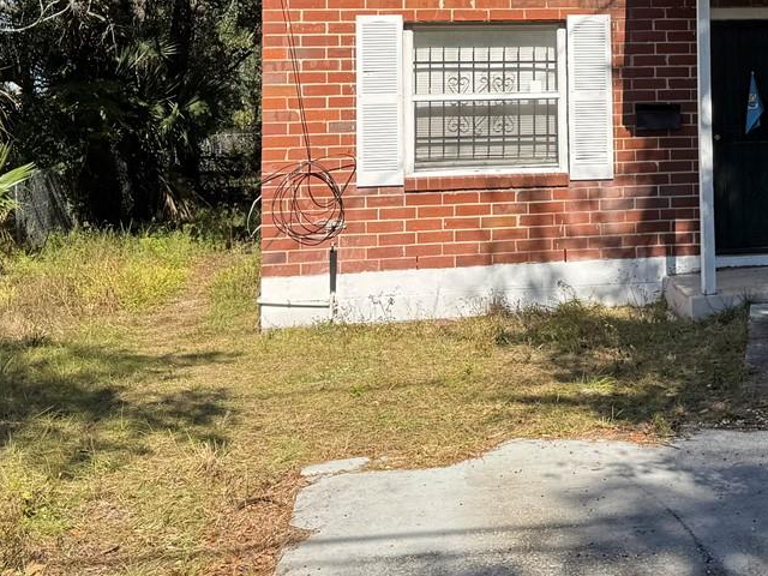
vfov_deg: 23.6
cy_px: 28
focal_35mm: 60
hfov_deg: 31.0
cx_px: 656
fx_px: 1331
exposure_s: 1/2506
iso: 80
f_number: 1.78
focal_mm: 6.76
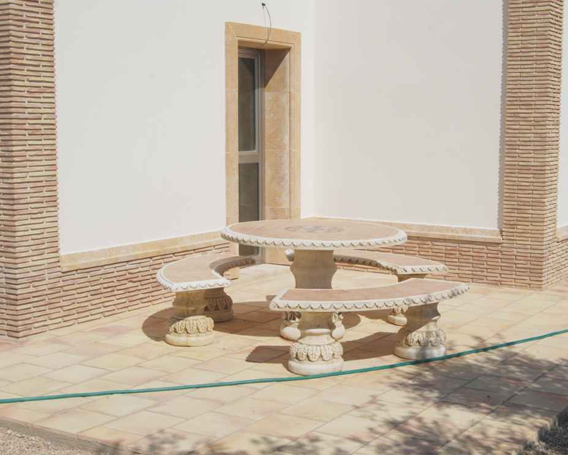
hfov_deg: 34.1
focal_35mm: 55
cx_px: 318
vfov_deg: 27.6
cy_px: 228
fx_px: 925
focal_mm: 32
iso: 100
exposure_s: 1/400
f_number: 10
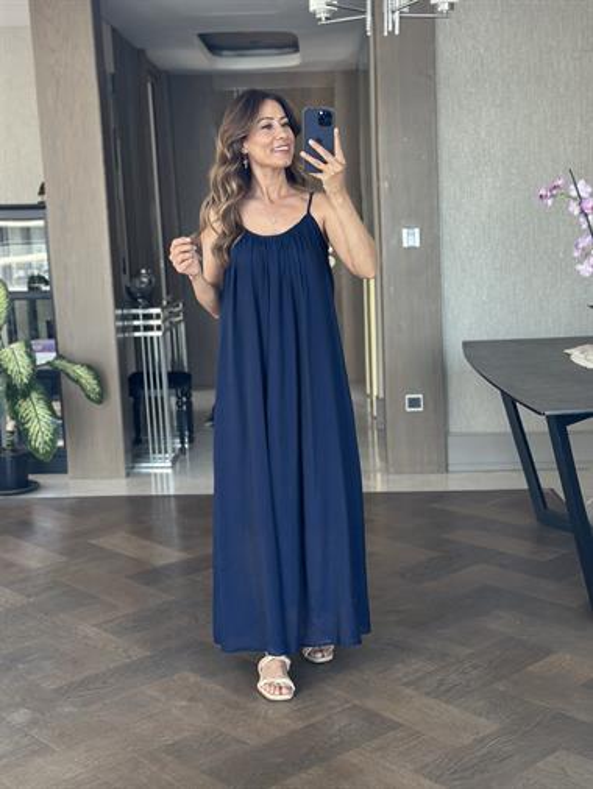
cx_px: 296
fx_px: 1095
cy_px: 394
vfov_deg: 39.6
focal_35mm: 48
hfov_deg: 30.3
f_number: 1.78
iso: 125
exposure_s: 1/60
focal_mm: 6.86
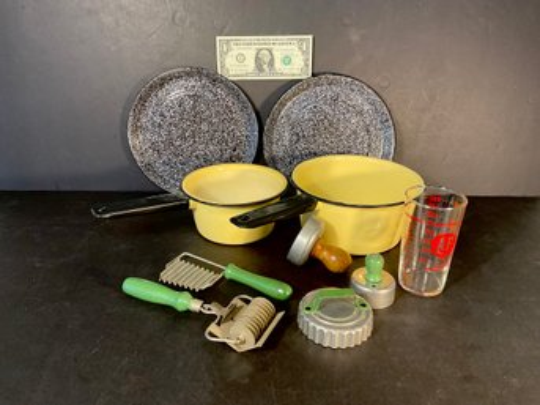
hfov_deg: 61.7
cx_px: 270
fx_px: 452
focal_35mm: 29
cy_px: 202
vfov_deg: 48.2
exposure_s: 1/60
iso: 80
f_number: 1.8
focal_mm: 3
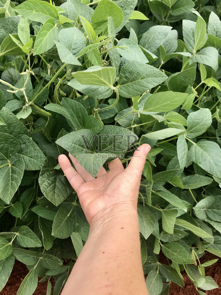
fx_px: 238
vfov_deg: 63.4
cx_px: 110
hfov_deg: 49.7
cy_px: 148
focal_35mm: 28
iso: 20
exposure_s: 1/997
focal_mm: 3.99
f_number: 1.8
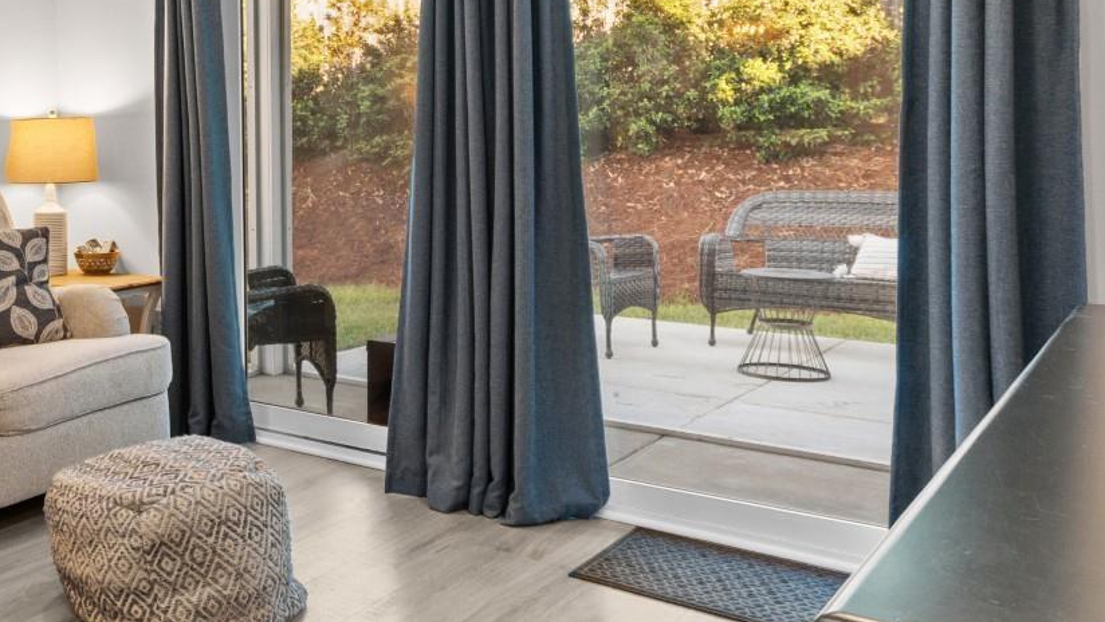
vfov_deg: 32.4
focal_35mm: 35
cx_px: 98
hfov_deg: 49.9
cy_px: 86
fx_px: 1026
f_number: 4.8
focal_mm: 11.5
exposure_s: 1/3
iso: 100
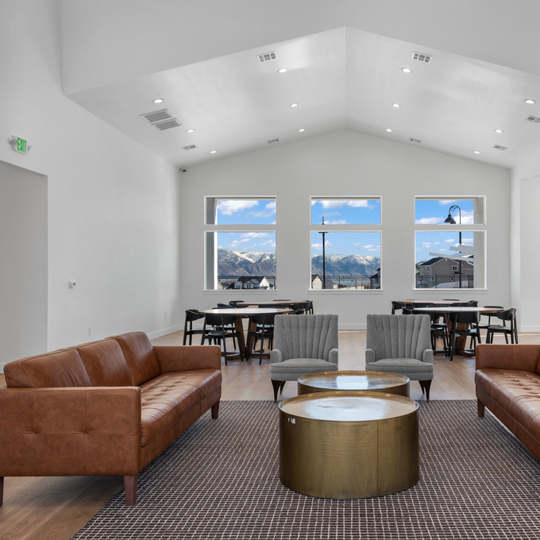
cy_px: 270
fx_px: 565
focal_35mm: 32
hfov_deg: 50.3
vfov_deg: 51.1
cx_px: 352
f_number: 8
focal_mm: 25
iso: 500
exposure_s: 1/8
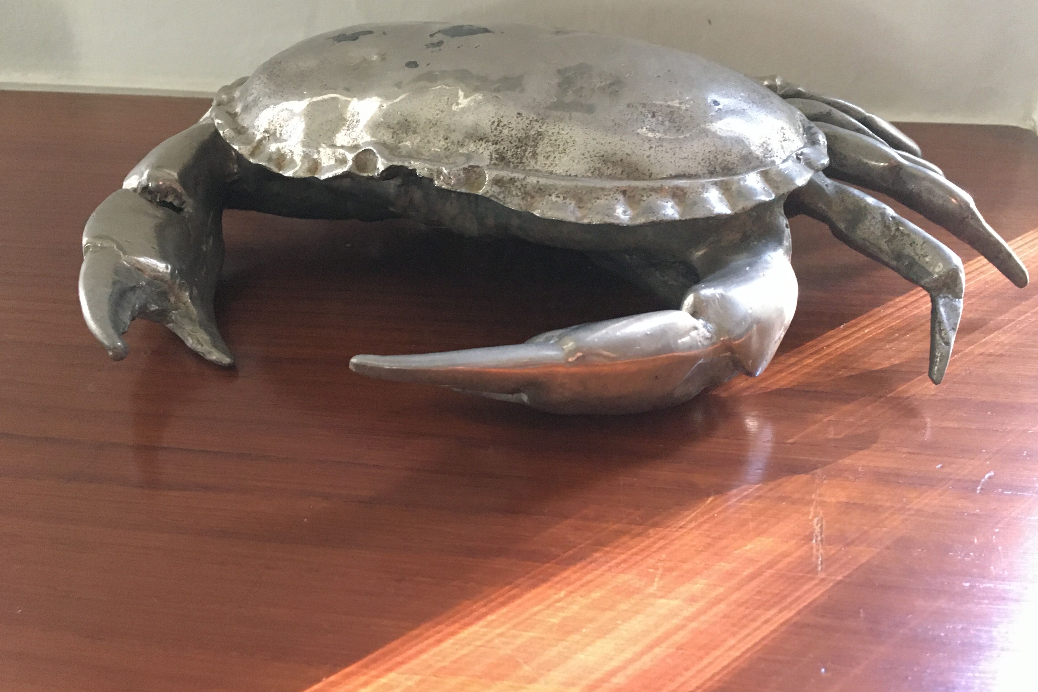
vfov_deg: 42.3
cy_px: 308
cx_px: 531
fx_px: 894
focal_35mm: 31
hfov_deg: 60.3
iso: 250
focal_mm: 4.15
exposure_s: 1/17
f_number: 2.2
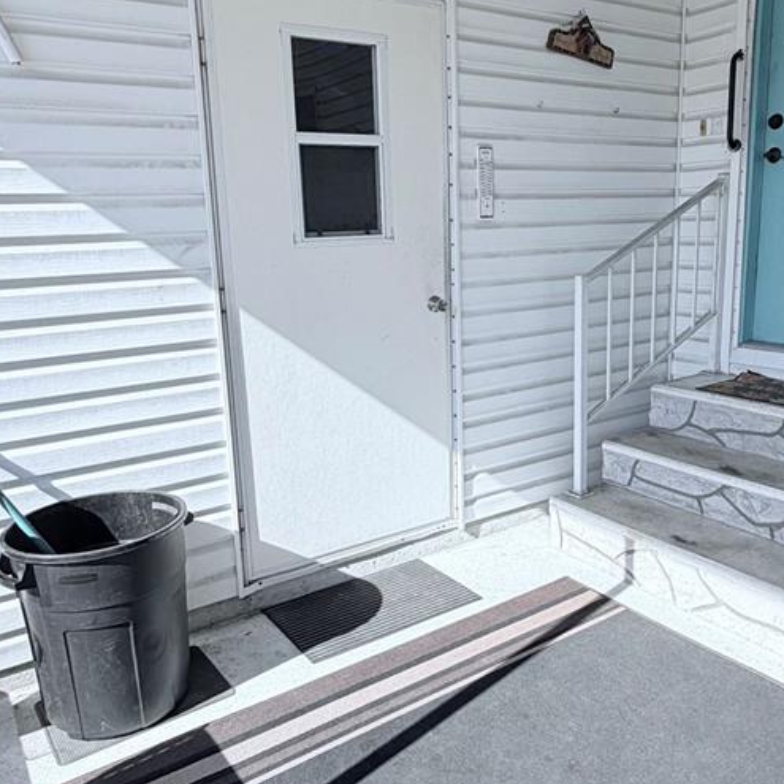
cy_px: 388
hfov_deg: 54.0
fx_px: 769
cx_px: 420
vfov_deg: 54.0
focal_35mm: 30
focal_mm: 2.22
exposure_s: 1/502
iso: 50
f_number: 2.2
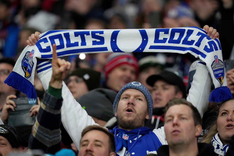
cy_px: 78
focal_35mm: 400
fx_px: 2600
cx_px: 117
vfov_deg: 3.4
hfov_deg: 5.2
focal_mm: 400
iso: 3200
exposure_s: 1/1000
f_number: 3.2
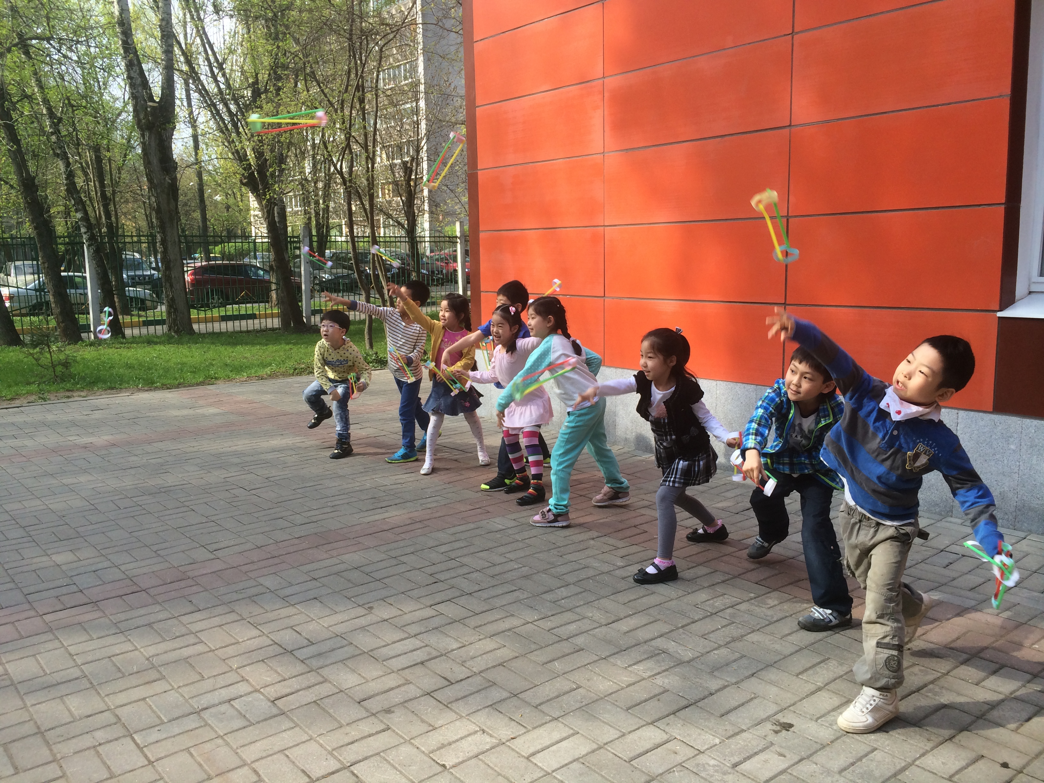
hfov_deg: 60.0
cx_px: 522
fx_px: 905
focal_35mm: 30
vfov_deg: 46.8
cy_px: 392
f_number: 2.2
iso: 32
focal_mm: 4.12
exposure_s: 1/398
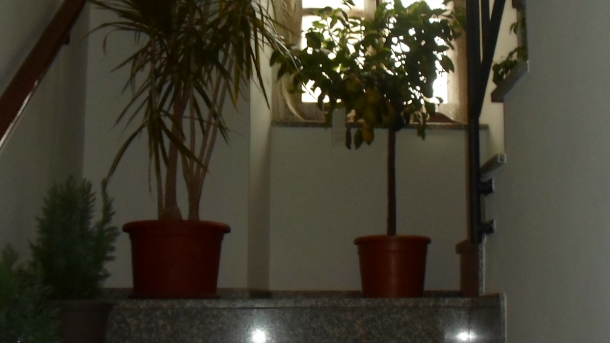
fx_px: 971
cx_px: 355
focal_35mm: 60
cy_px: 164
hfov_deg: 34.8
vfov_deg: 20.1
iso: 400
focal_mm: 4.5
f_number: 2.5
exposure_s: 1/30
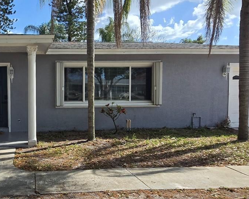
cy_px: 106
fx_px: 221
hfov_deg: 53.3
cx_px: 37
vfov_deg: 48.4
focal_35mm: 30
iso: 50
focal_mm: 2.2
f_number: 2.2
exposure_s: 1/2151
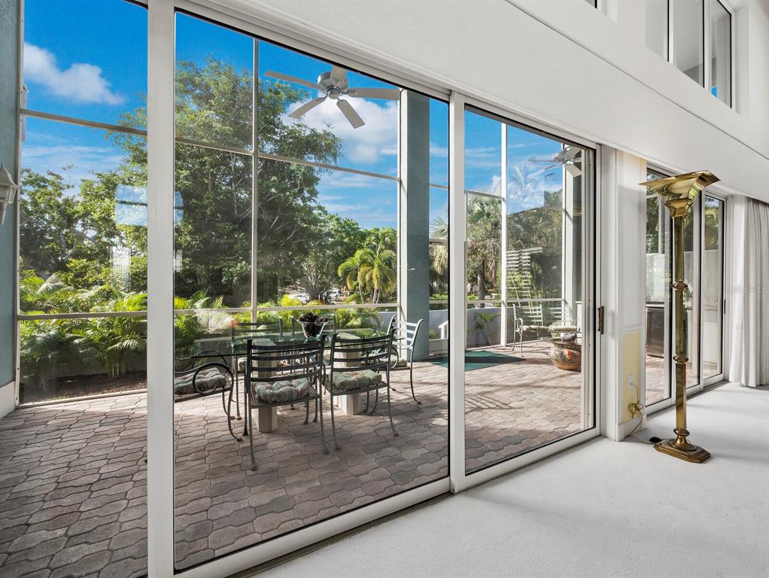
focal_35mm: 14
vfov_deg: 85.7
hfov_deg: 102.0
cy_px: 289
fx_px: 311
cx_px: 384
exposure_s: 1/6
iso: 200
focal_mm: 7
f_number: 11
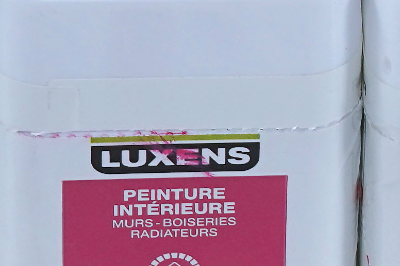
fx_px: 5854
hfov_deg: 3.8
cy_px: 102
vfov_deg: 2.6
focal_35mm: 527
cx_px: 999
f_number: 4.5
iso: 100
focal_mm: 50
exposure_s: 1/80
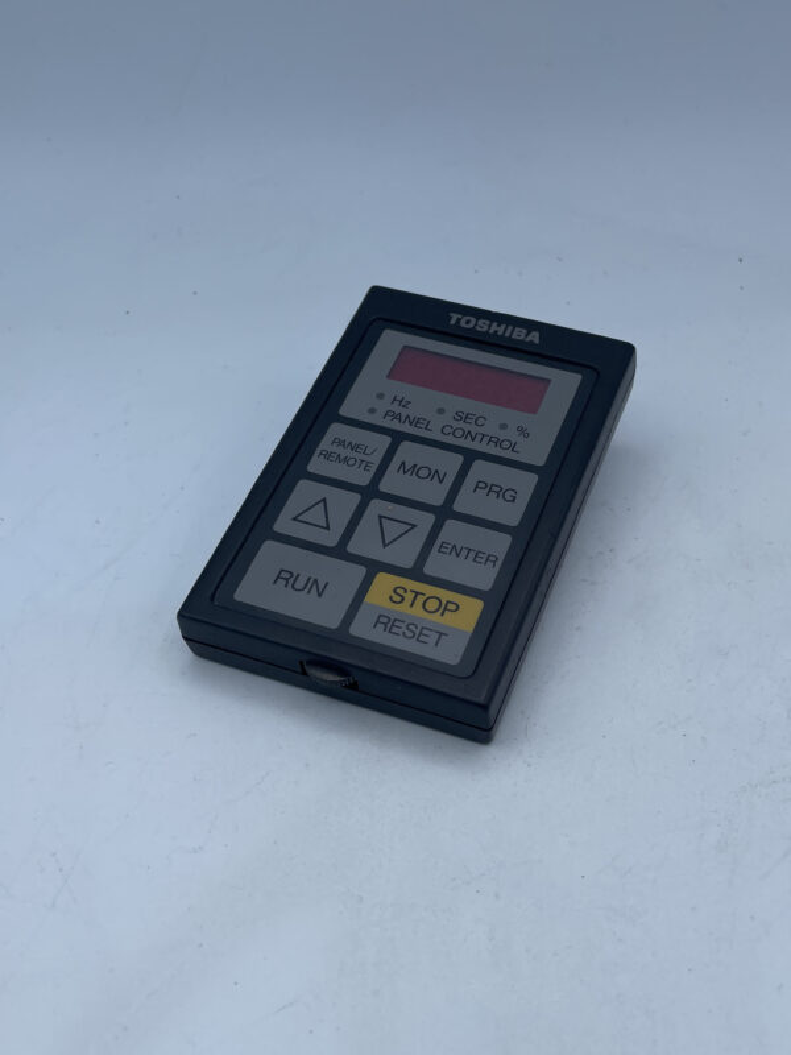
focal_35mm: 26
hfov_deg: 53.1
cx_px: 396
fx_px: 792
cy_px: 528
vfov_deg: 67.3
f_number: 1.6
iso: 32
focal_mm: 4.2
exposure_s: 1/2174
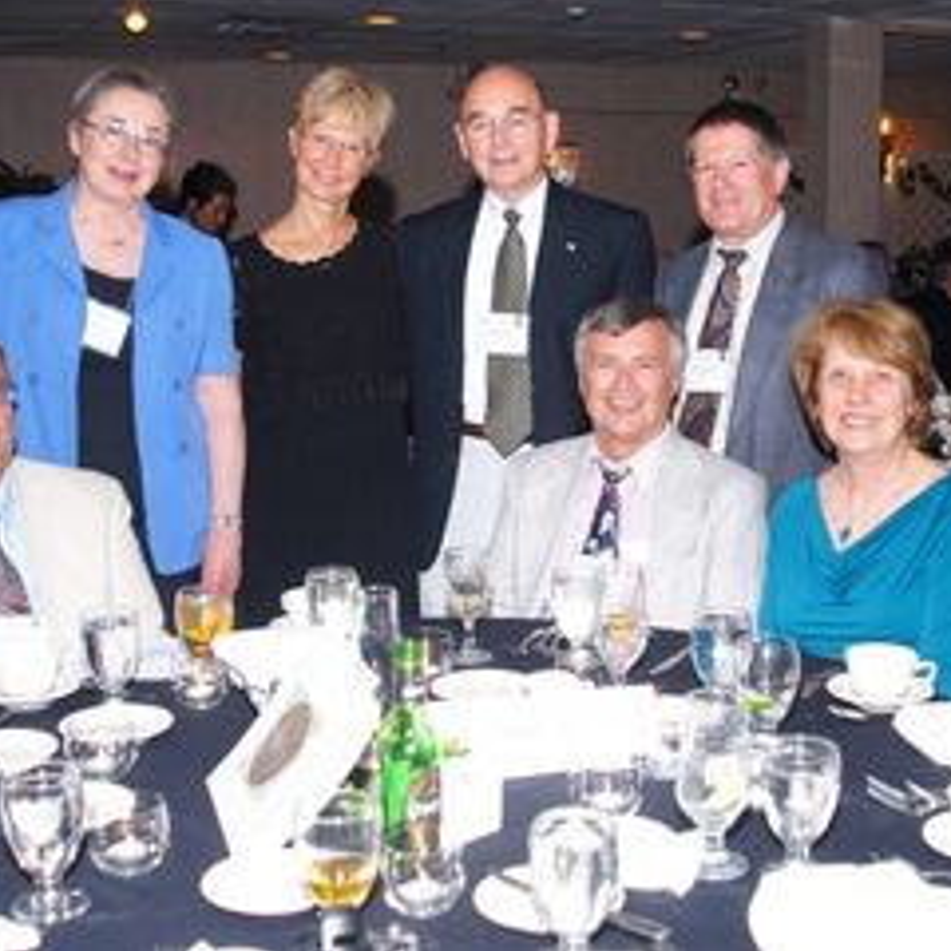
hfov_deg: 33.3
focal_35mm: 51
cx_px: 565
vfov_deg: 33.4
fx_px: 1585
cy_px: 426
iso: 100
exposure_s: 1/60
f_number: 4
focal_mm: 24
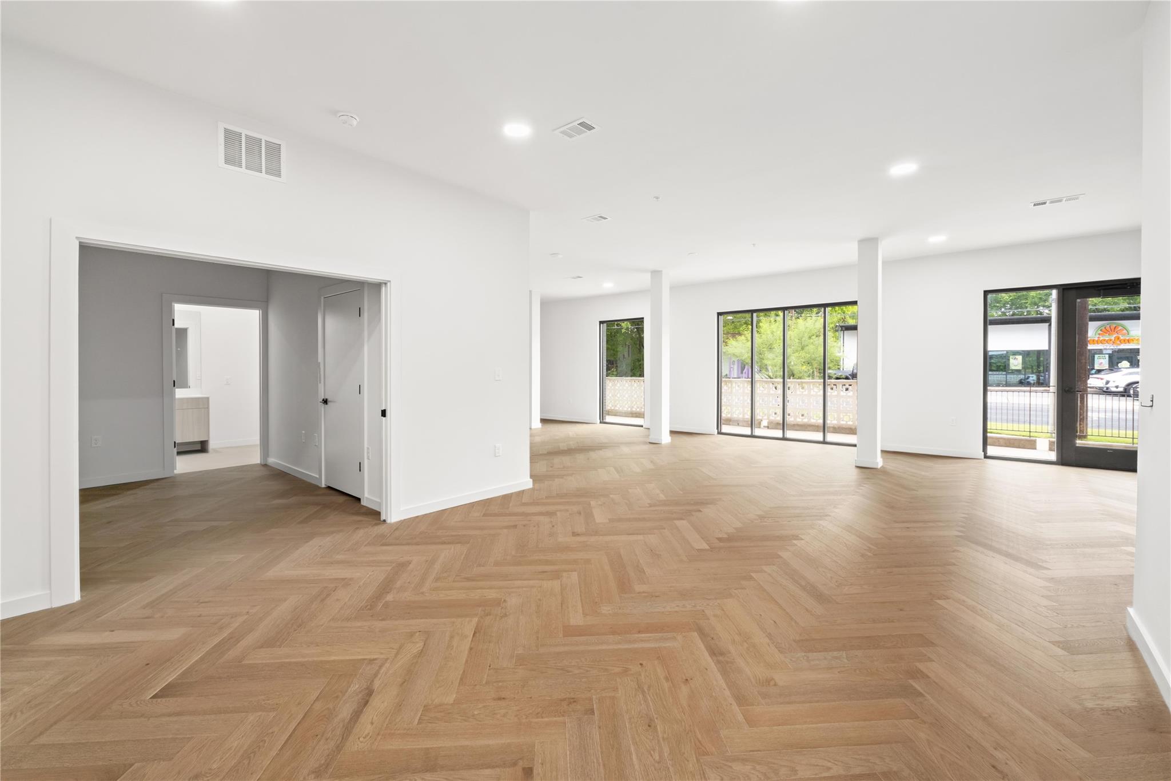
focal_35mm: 15
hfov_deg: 100.4
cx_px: 586
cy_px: 390
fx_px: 488
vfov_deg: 77.3
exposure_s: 2.5
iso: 400
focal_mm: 10
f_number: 8
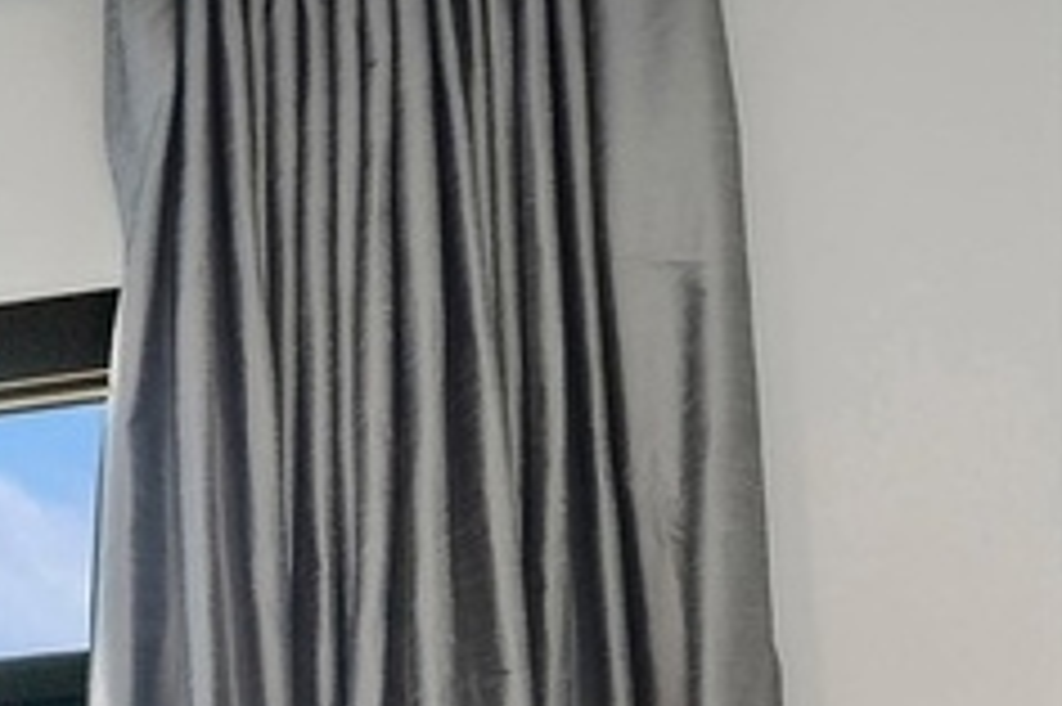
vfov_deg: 11.0
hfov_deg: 11.3
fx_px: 3243
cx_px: -2110
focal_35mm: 110
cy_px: 1551
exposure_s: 1/80
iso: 320
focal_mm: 16
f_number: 8
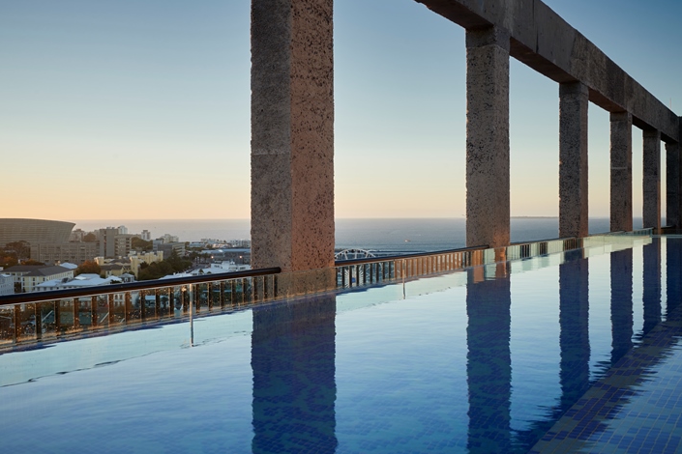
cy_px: 220
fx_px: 777
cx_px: 332
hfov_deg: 47.4
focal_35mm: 41
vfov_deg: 32.6
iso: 100
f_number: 11
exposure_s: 1/20
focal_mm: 34
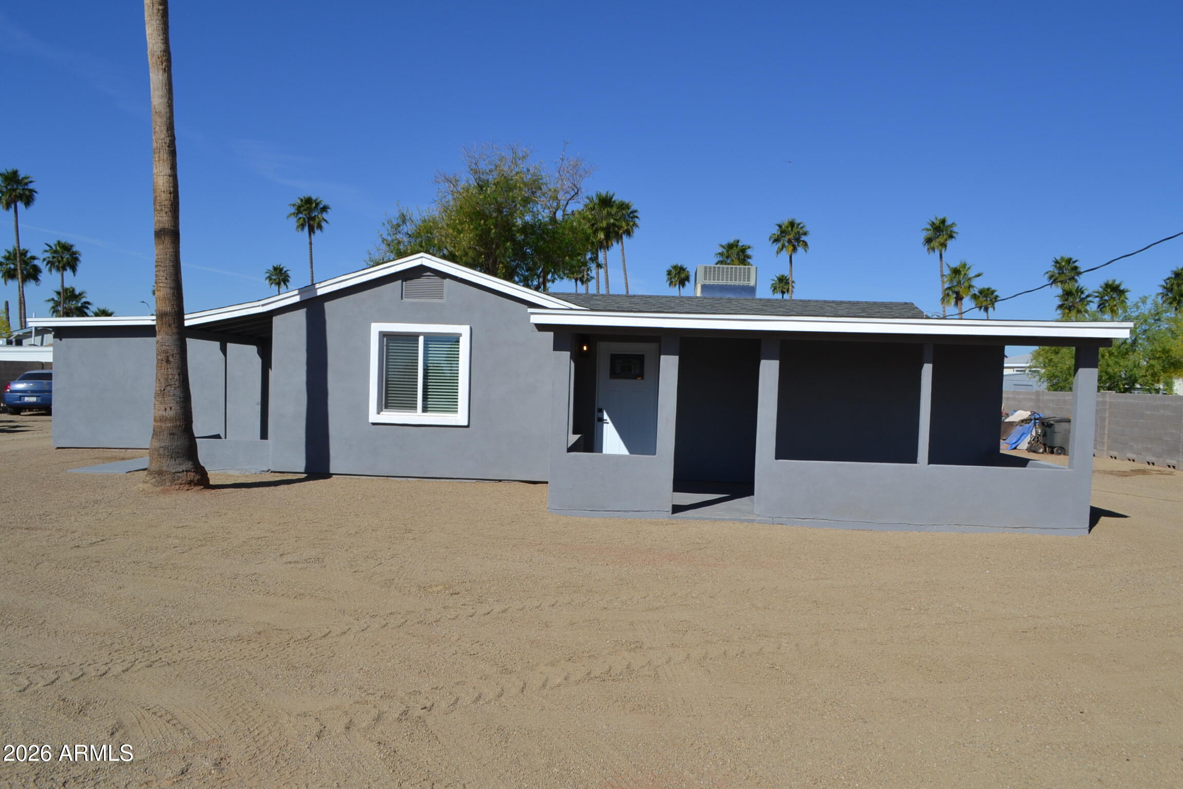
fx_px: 887
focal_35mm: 27
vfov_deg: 47.9
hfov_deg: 67.4
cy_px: 394
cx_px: 592
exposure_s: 1/320
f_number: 9
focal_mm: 18
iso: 100
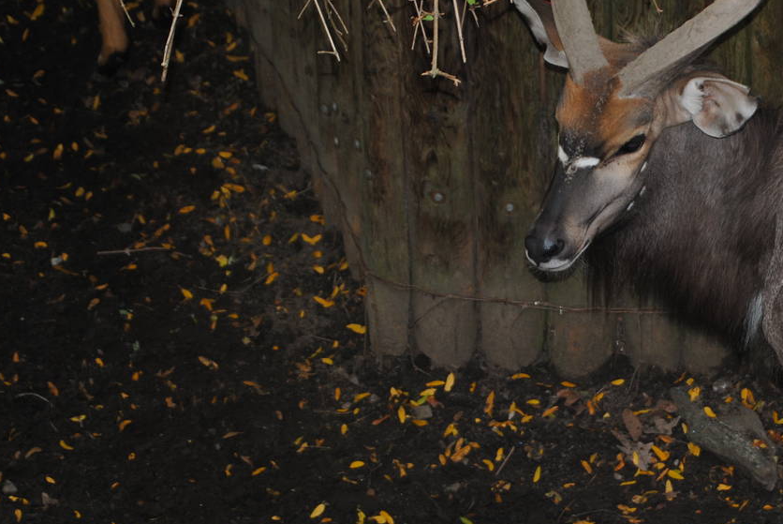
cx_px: 693
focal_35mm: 158
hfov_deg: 12.9
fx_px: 3438
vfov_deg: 8.7
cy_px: 275
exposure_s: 1/60
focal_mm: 55
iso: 200
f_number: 4
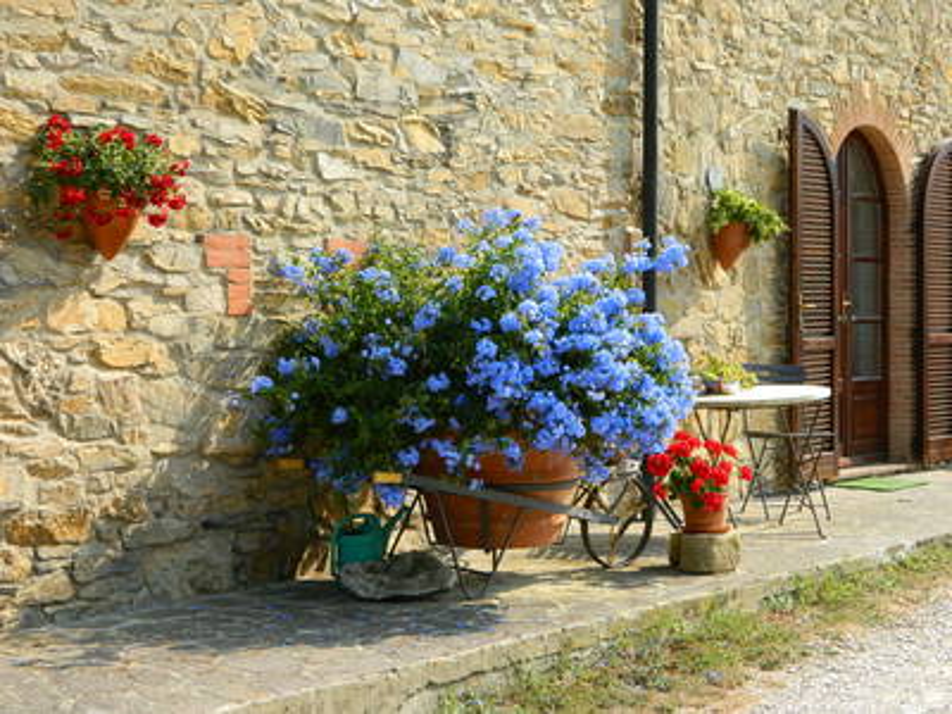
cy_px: 357
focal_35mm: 70
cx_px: 476
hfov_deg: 27.8
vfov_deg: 21.0
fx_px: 1925
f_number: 4
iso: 80
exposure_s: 1/250
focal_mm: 12.6
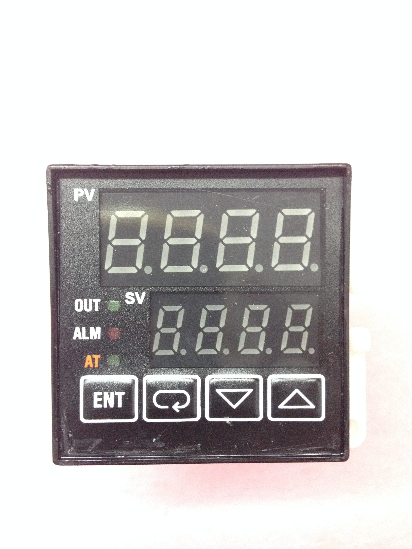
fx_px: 555
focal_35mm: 35
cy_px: 274
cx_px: 206
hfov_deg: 40.7
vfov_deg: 52.6
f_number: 2.4
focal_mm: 4.28
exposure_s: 1/20
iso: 400
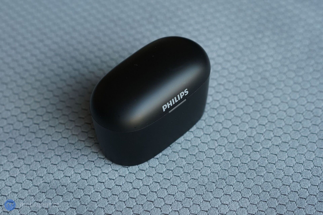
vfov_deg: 24.6
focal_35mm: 55
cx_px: 162
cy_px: 108
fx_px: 493
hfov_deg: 36.2
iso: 1000
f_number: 4
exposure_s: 1/250
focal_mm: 55
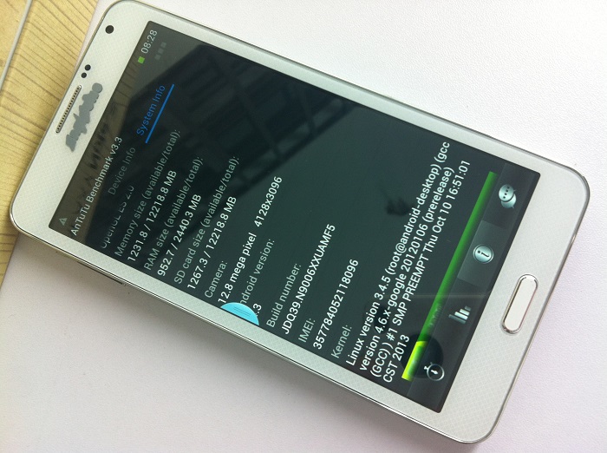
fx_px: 612
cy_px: 226
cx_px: 304
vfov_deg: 40.6
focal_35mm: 35
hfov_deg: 52.7
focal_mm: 3.85
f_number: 2.8
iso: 80
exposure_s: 1/25
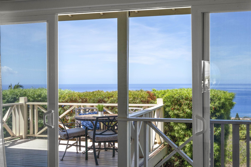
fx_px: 363
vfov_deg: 26.0
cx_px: 126
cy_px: 84
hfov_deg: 38.2
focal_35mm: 52
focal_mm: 35
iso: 100
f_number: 5.6
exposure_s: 1/160
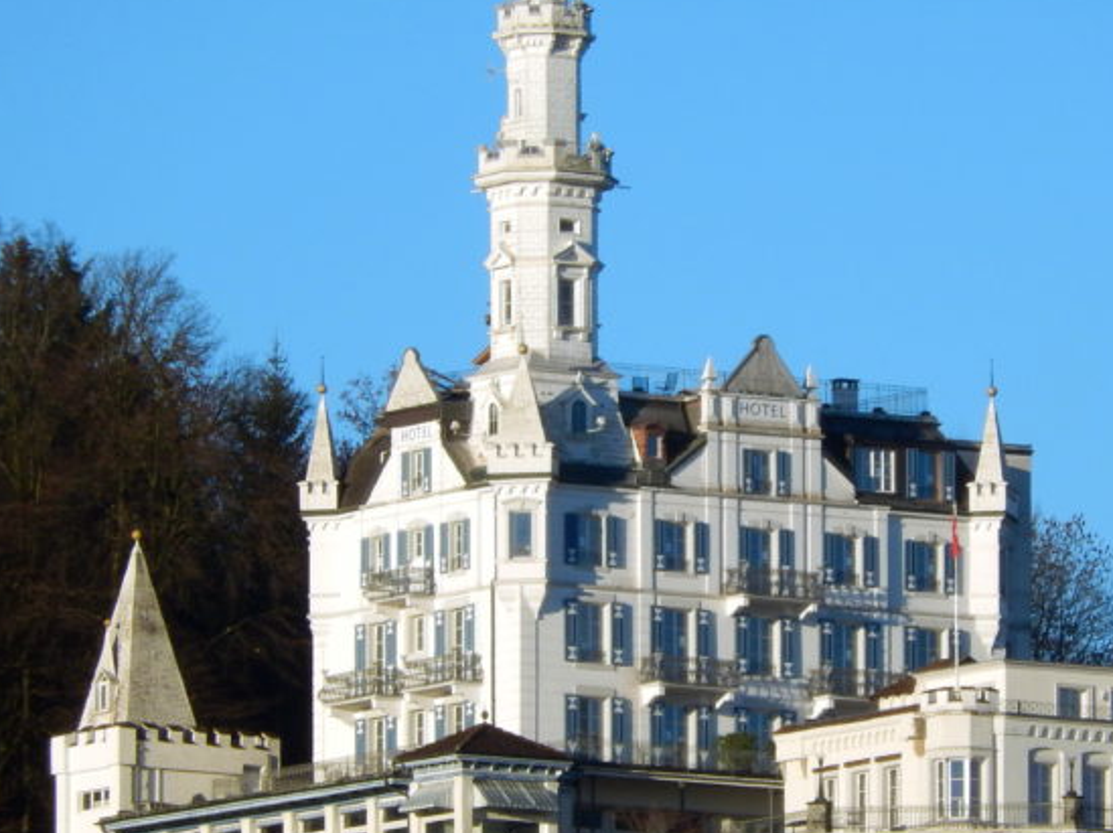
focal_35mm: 784
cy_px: 521
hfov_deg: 2.5
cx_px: 714
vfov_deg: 1.9
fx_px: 25191
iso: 125
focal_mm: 75.4
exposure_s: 1/400
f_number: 6.2
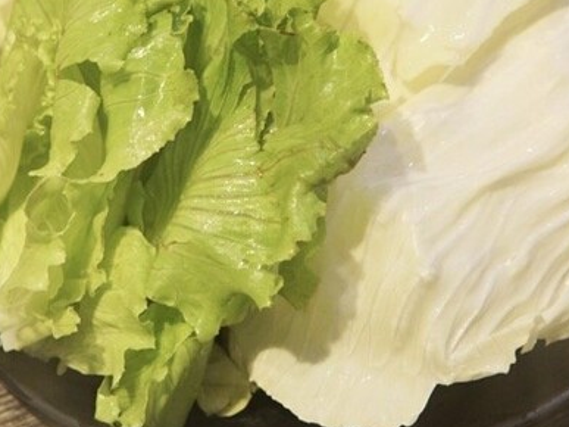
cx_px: 246
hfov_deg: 20.6
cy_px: 76
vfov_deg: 15.4
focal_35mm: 95
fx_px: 1561
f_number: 4
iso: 800
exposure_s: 1/60
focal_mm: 30
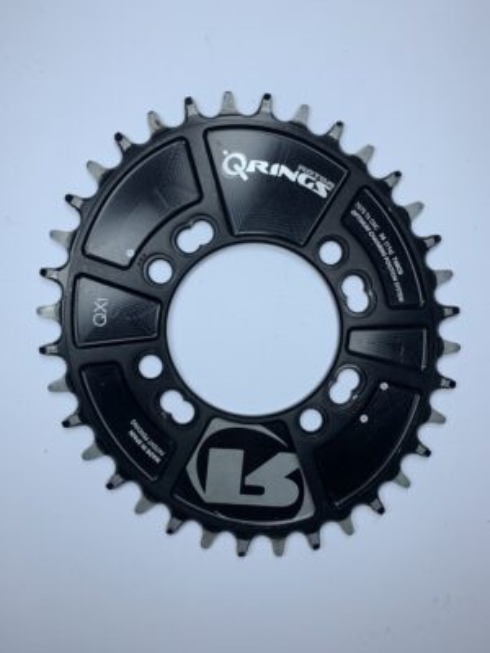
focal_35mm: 26
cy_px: 326
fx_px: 491
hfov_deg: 53.1
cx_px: 245
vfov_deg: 67.3
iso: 25
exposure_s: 1/759
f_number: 1.8
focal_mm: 4.25
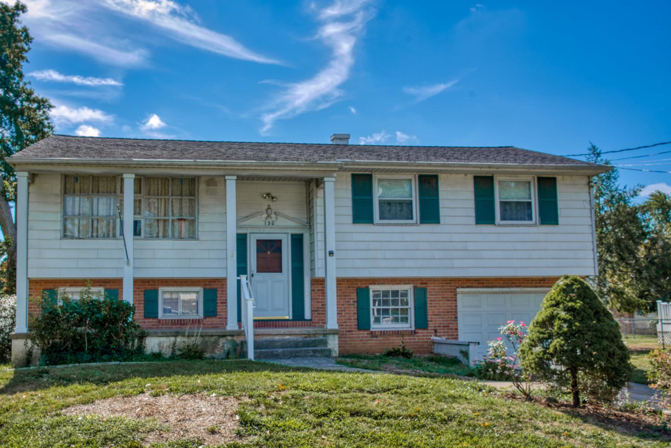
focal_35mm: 39
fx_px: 727
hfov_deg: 49.4
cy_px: 241
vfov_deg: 34.2
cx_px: 298
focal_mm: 35
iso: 125
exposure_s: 1/125
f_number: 9
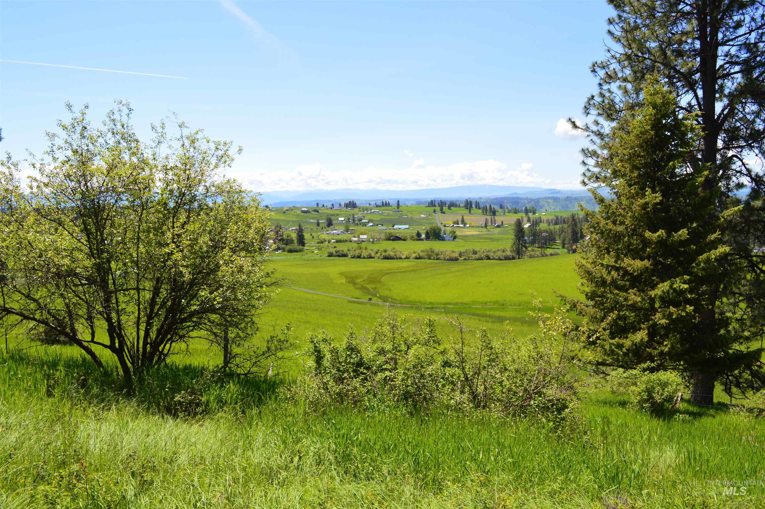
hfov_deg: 67.4
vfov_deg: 47.8
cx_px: 382
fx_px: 573
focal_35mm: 27
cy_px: 254
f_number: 11
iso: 400
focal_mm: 18
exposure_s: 1/400
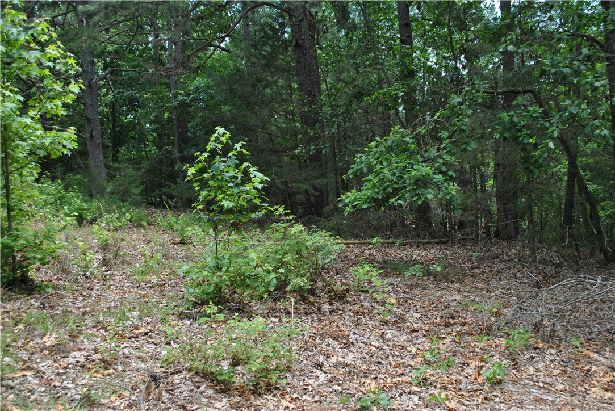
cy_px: 206
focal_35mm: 39
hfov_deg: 49.5
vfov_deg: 34.3
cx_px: 308
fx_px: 667
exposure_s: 1/160
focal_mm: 26
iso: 100
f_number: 6.3
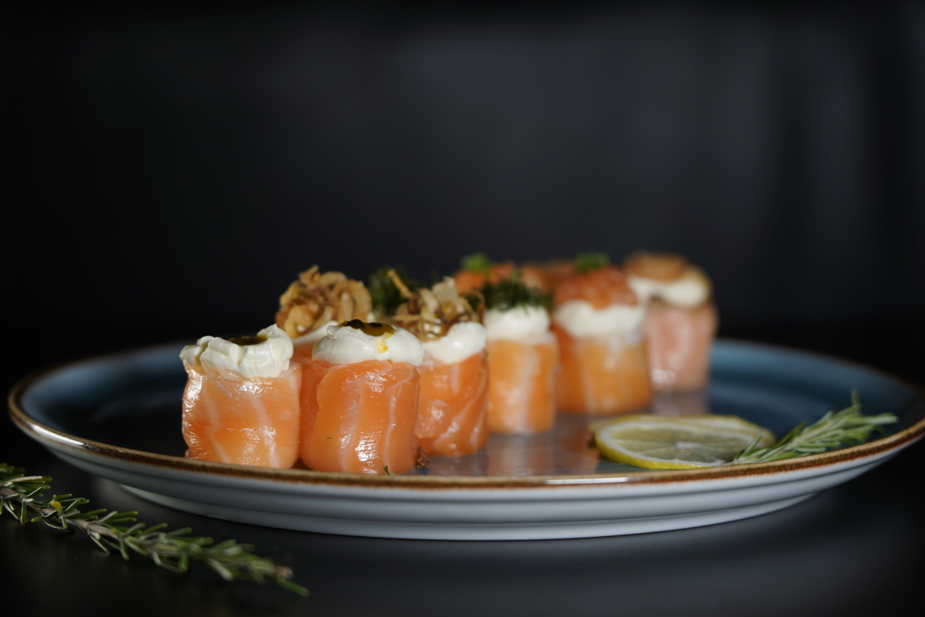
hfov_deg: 20.8
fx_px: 2518
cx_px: 462
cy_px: 308
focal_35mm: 98
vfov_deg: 14.0
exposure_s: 1/60
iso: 100
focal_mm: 98
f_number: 4
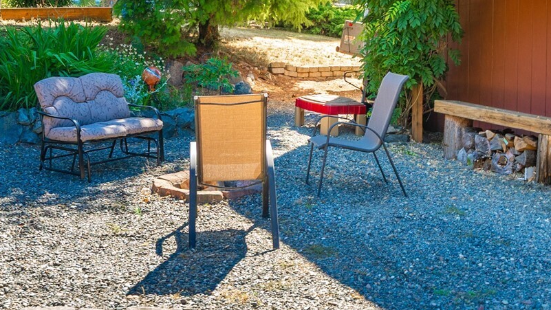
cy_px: 26
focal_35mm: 51
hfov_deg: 40.4
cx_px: 226
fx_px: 745
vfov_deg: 22.9
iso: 80
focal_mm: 23
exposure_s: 1/30
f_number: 7.1
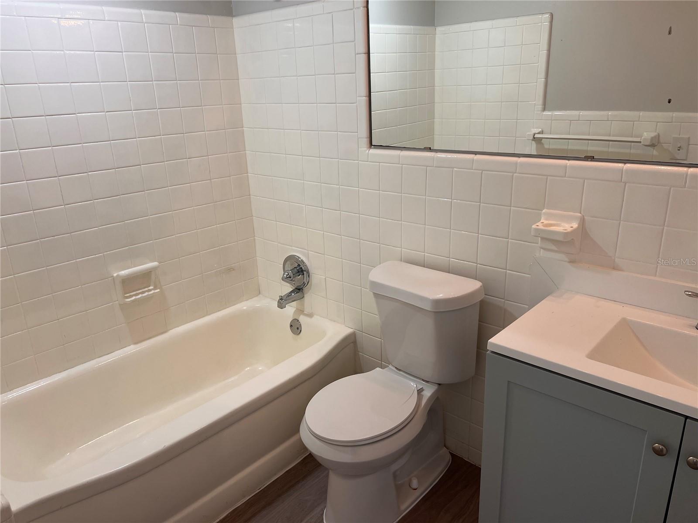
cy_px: 262
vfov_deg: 53.1
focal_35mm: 26
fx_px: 524
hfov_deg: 67.3
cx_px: 349
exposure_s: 1/120
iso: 80
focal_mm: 5.7
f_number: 1.5
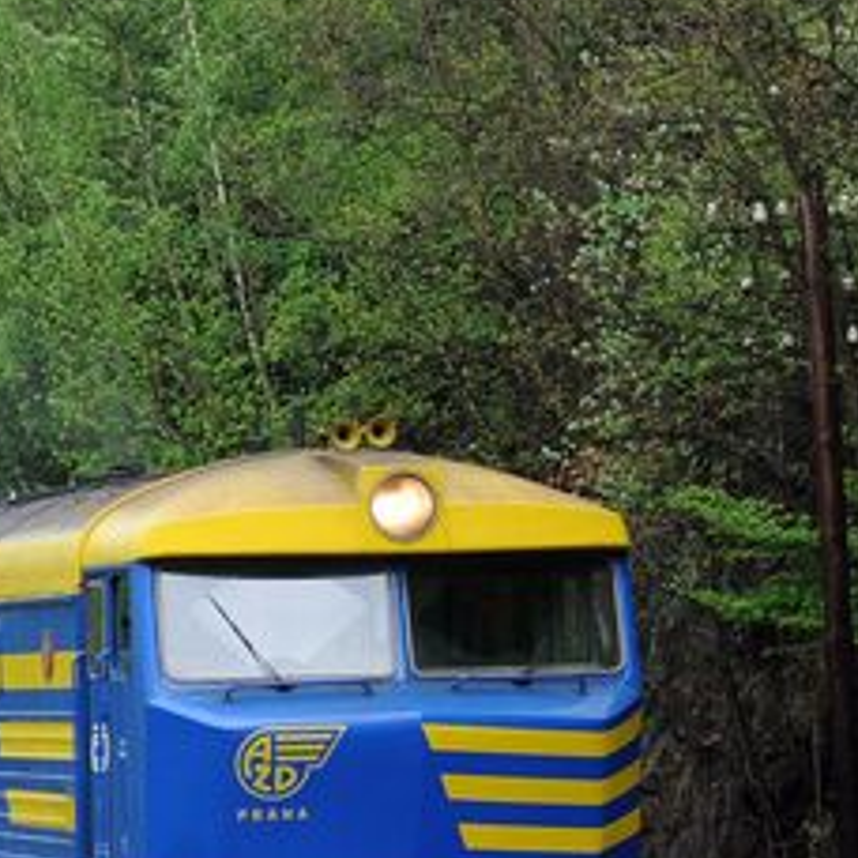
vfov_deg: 8.7
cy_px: 617
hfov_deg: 8.7
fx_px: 5606
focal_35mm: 200
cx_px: -60
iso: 320
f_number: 7.1
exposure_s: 1/400
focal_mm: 35
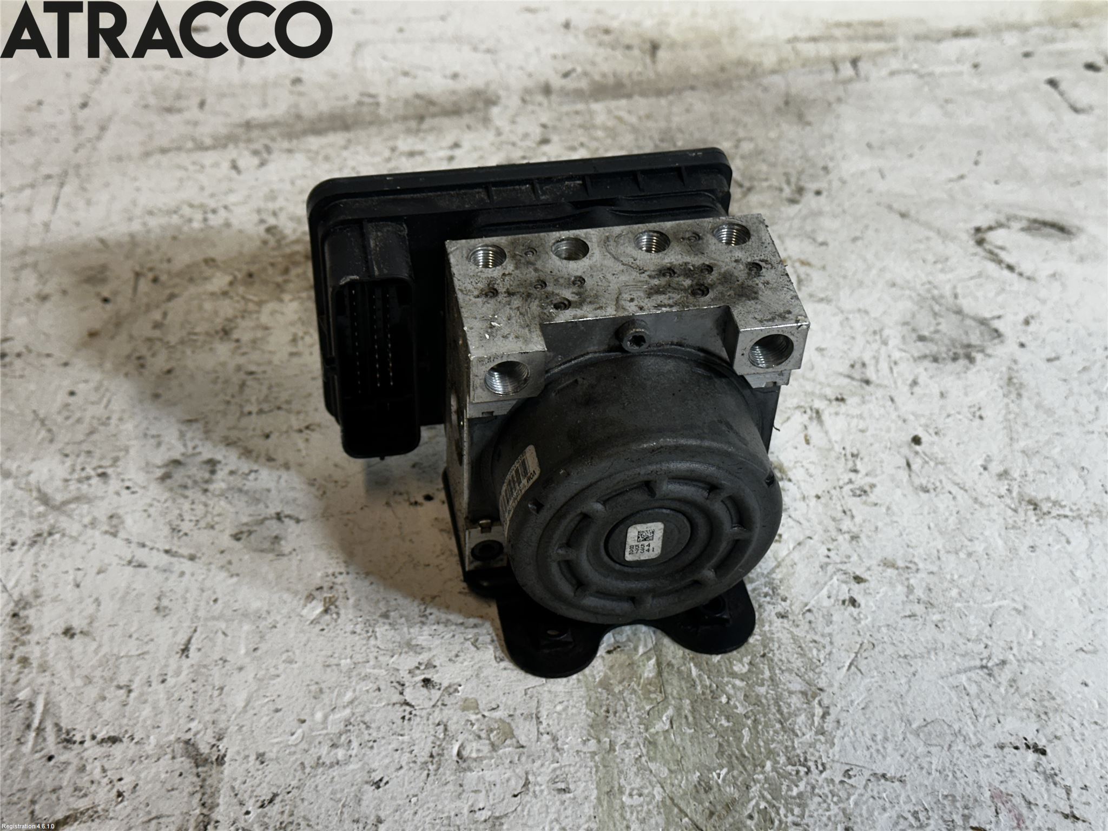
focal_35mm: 48
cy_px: 416
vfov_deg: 30.3
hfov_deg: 39.7
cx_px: 554
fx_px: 1536
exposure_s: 1/100
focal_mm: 6.86
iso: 80
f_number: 1.78
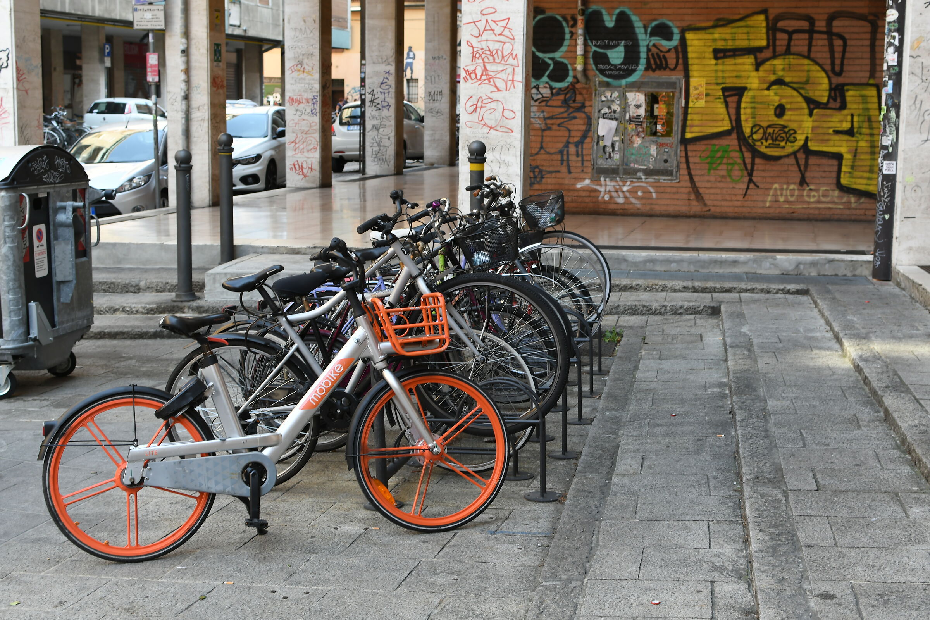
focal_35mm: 52
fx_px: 1343
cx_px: 465
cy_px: 310
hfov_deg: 38.2
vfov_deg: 26.0
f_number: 5
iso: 100
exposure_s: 1/60
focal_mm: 35
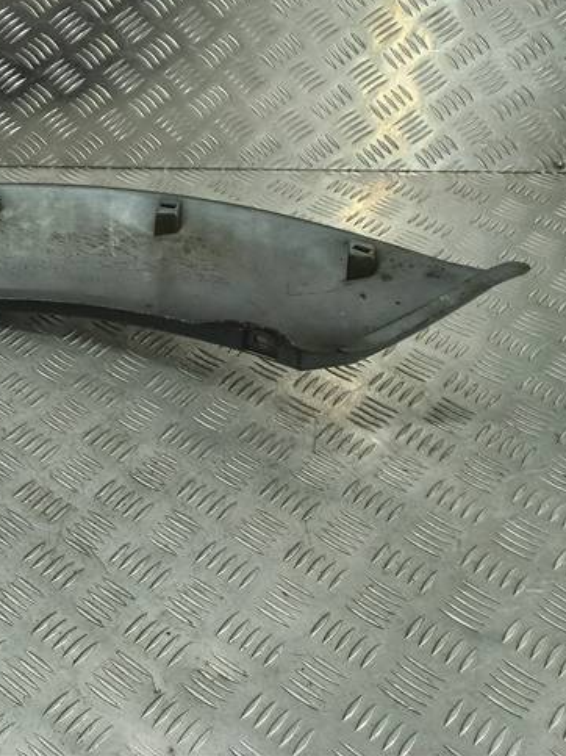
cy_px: 157
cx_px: -174
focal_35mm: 53
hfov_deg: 24.1
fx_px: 1156
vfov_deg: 35.1
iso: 50
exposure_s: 1/50
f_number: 1.8
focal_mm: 4.6
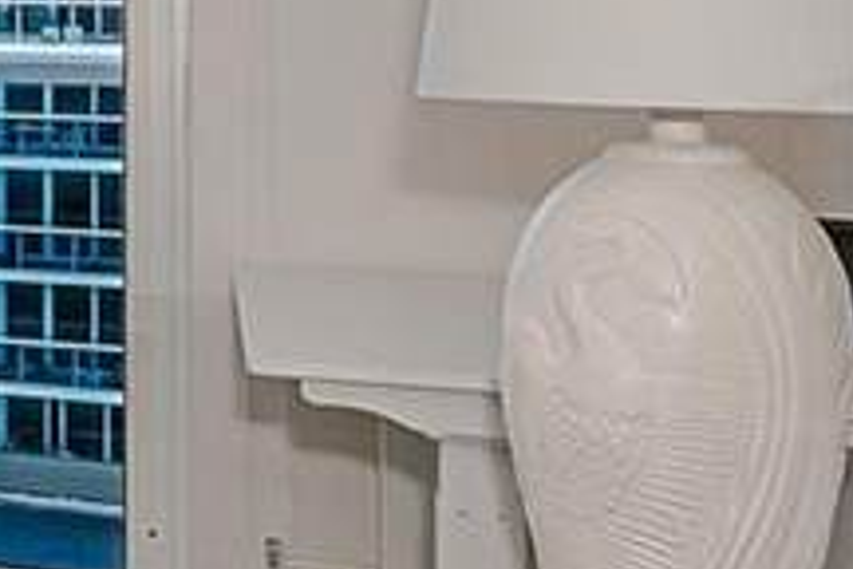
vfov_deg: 14.3
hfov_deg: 11.7
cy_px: 73
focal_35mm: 95
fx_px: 2251
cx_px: -1667
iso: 400
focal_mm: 16
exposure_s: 1/200
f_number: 8
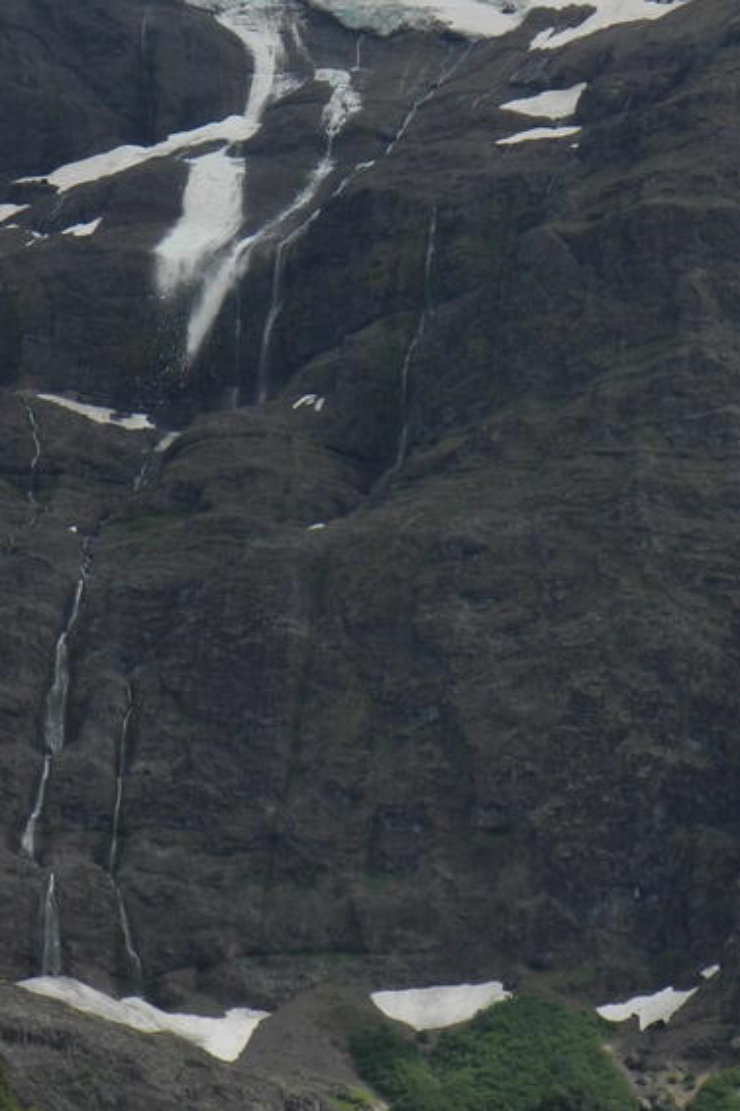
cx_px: 236
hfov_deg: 6.1
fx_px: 6910
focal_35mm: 224
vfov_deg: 9.2
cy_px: 157
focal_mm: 25.4
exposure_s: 1/640
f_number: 4.5
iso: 100
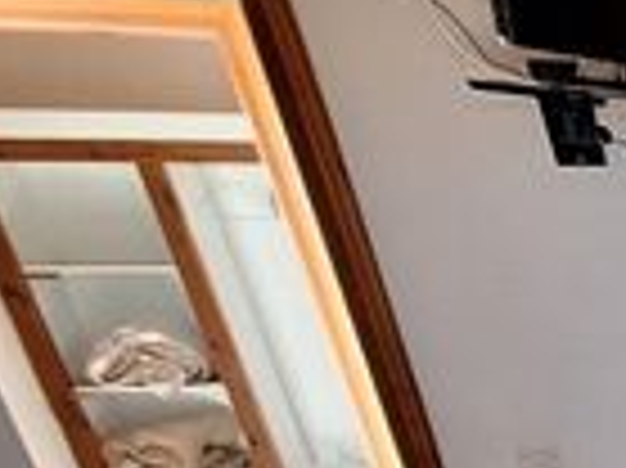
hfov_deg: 15.8
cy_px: 801
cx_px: 1461
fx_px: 1193
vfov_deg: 18.3
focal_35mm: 66
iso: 160
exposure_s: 1/50
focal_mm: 1.74
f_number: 2.2
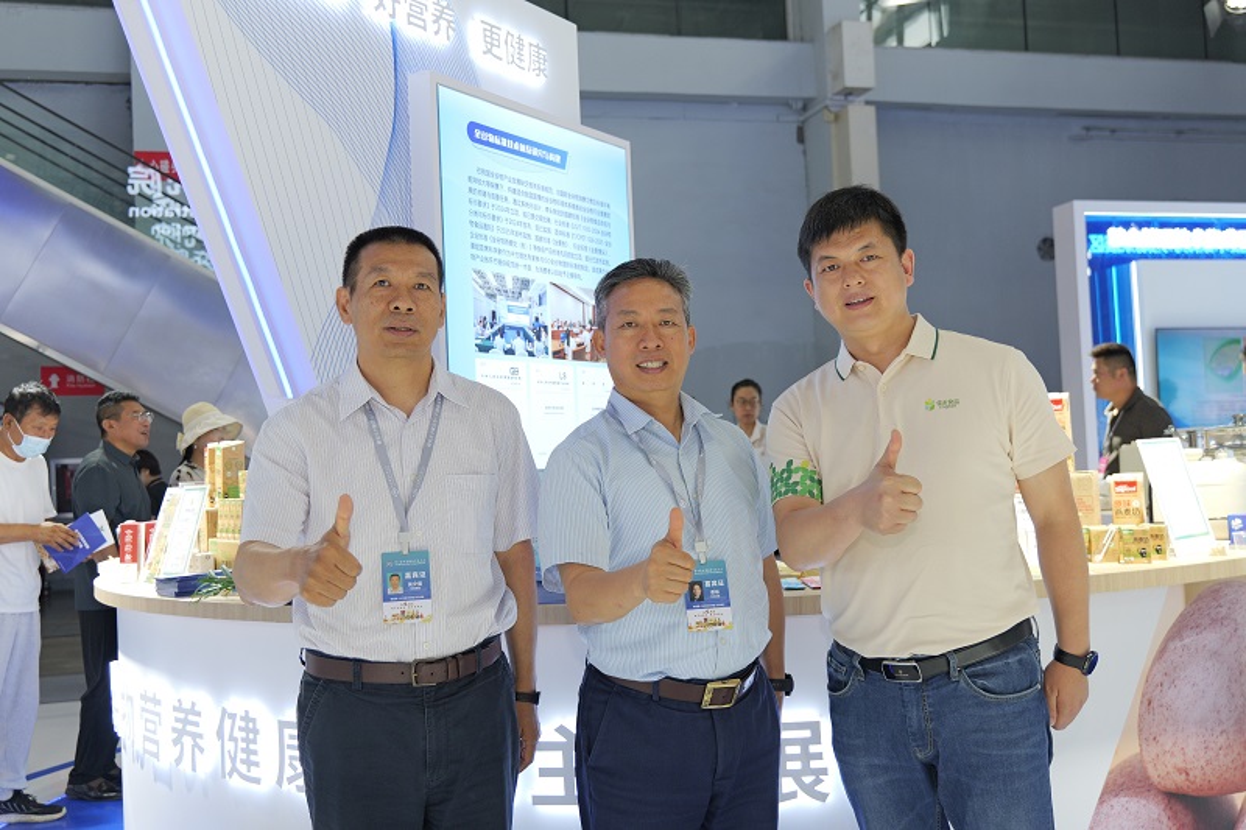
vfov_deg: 35.9
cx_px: 623
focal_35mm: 37
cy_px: 415
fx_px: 1280
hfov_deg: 51.9
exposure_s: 1/161
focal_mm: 37
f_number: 4.6
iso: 500
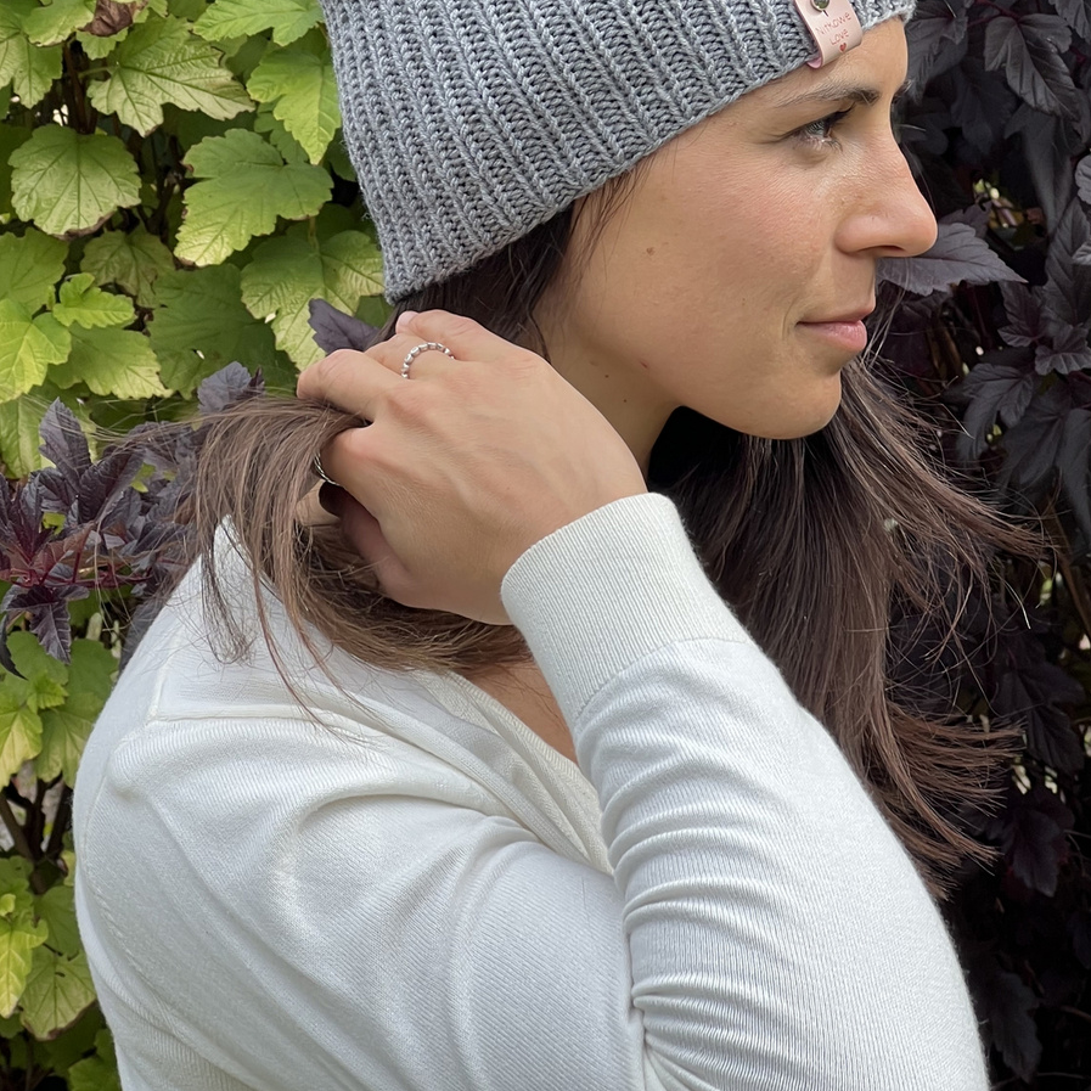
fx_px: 3245
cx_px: 546
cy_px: 423
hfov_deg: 19.1
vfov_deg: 19.1
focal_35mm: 91
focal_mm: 9
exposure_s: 1/142
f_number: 2.8
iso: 32
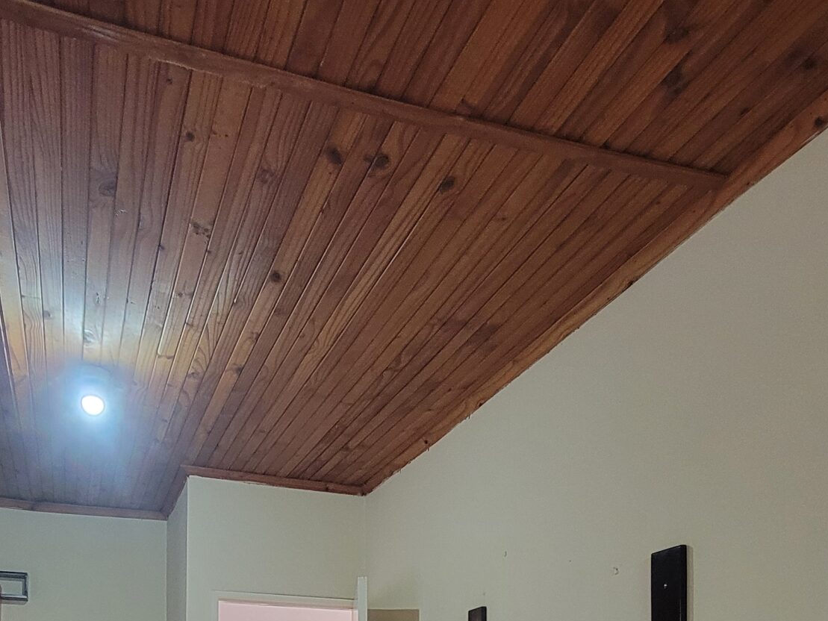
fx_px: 718
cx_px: 334
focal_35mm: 30
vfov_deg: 37.4
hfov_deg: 59.5
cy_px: 716
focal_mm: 2.2
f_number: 2.2
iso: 400
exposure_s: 1/30
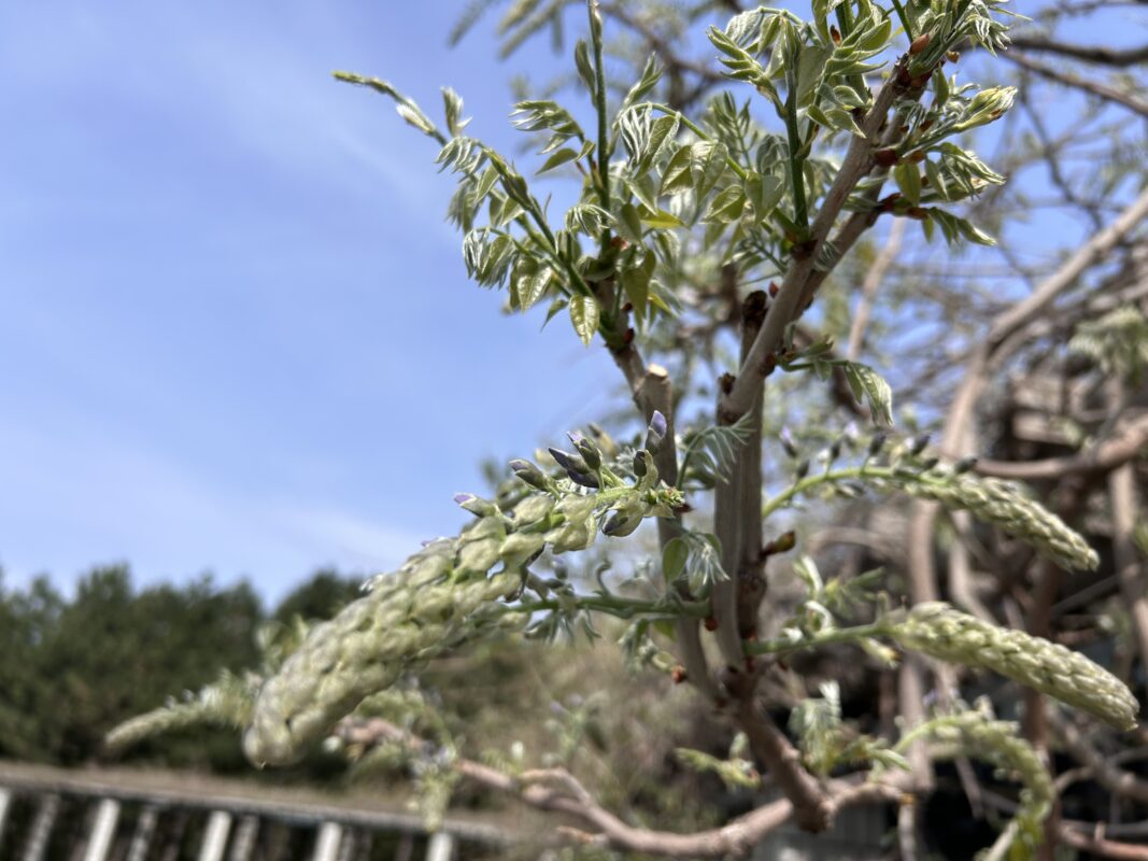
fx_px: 862
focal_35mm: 26
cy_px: 430
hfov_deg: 67.3
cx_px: 574
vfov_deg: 53.1
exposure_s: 1/5076
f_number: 1.5
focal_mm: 5.7
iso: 50
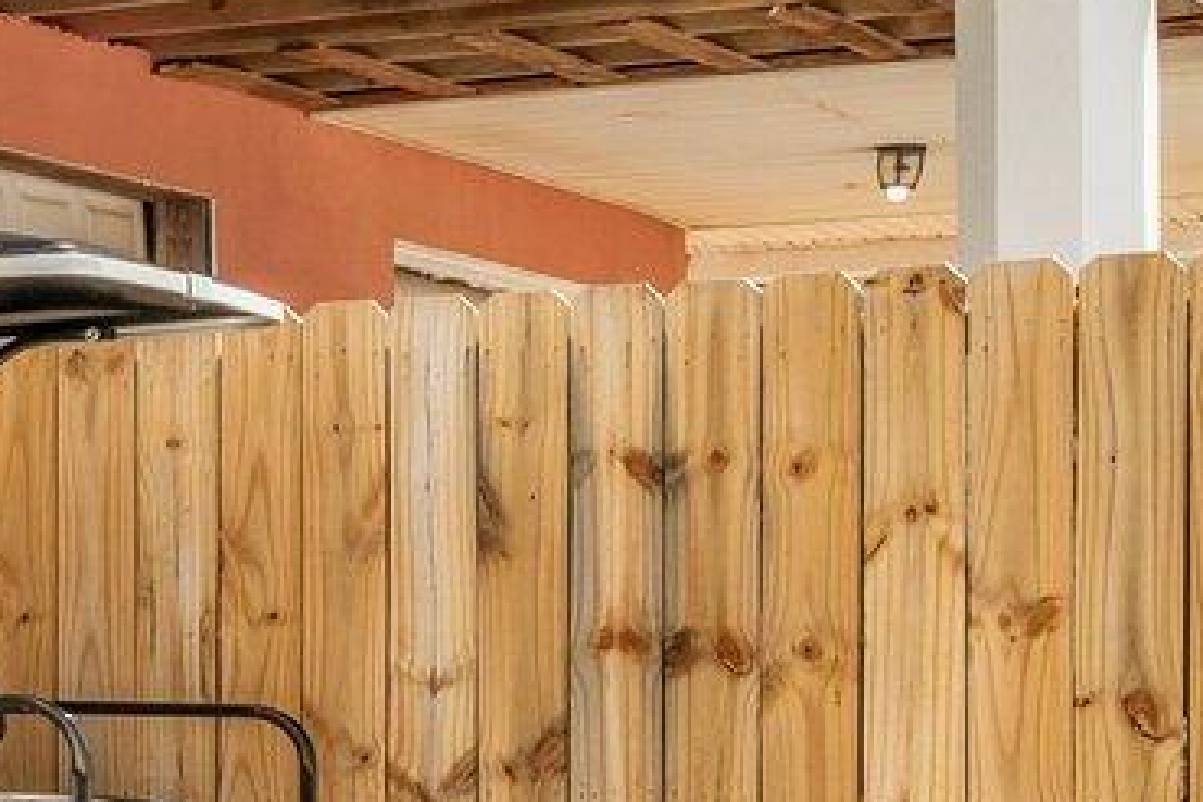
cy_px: 663
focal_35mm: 111
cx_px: -1637
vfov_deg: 12.3
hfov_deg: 13.6
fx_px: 3709
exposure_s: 1/60
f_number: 9
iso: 100
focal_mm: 20
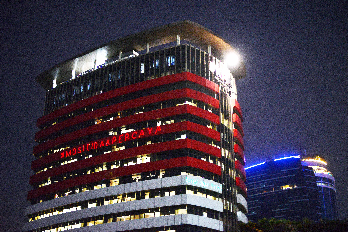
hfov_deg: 36.2
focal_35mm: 55
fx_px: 532
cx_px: 174
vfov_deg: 24.6
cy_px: 116
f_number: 3.2
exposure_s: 1/15
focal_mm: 55
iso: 5000
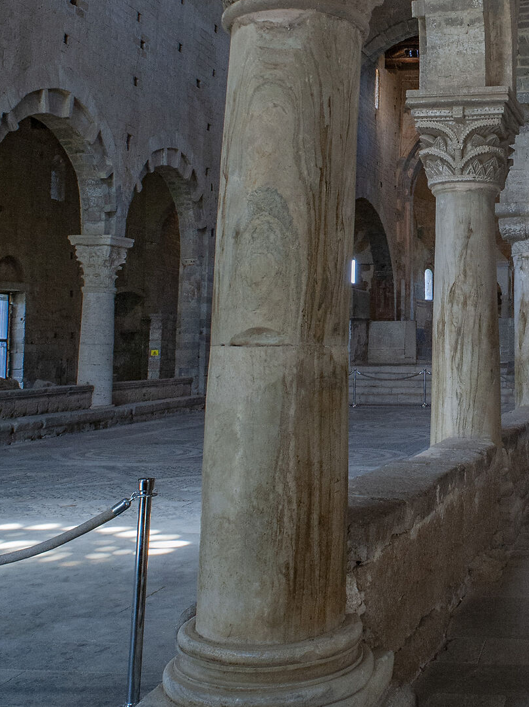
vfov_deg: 42.7
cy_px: 186
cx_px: 514
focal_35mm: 43
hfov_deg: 31.4
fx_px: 877
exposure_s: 1/60
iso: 2000
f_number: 8
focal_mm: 20
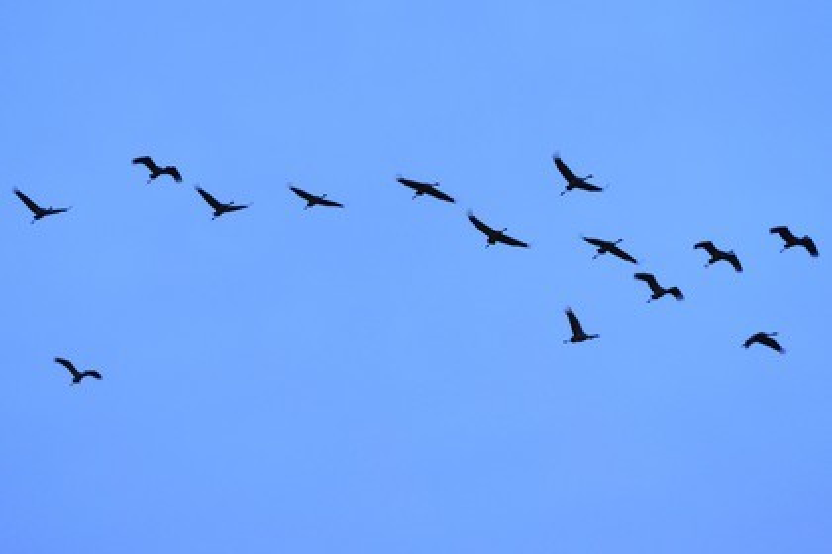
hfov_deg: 10.3
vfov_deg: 6.9
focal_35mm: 200
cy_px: 277
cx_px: 416
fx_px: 4622
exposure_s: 1/160
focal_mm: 200
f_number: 5
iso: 1600
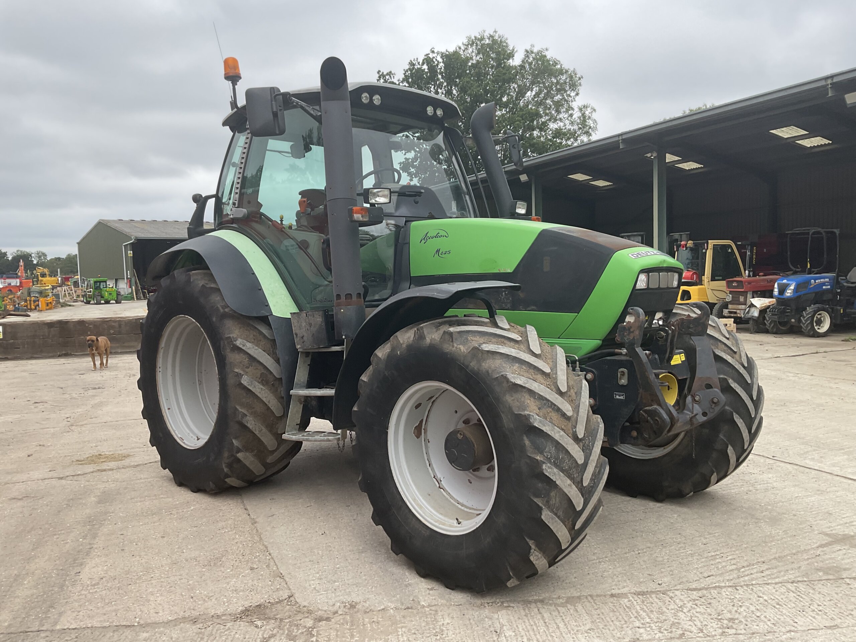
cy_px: 321
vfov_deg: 48.2
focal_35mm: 29
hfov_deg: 61.7
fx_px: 717
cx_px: 428
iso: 16
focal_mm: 3
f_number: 1.8
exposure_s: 1/509
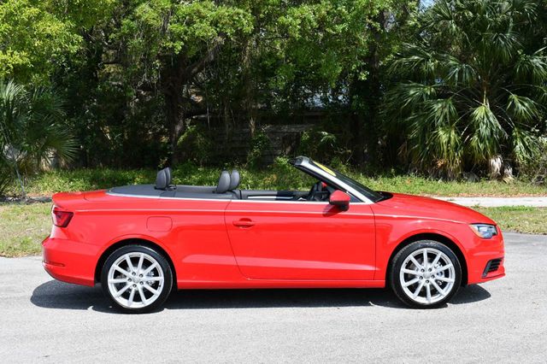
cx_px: 274
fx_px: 911
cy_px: 182
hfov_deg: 33.4
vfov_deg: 22.6
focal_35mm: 60
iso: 110
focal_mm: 40
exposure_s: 1/250
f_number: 8
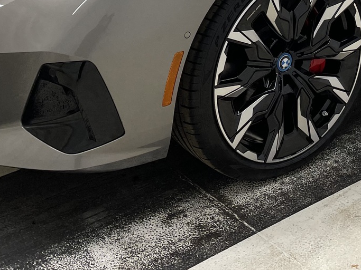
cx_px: 302
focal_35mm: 78
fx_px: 813
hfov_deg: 24.5
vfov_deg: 17.4
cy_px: -109
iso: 40
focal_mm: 4.2
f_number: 1.6
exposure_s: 1/120
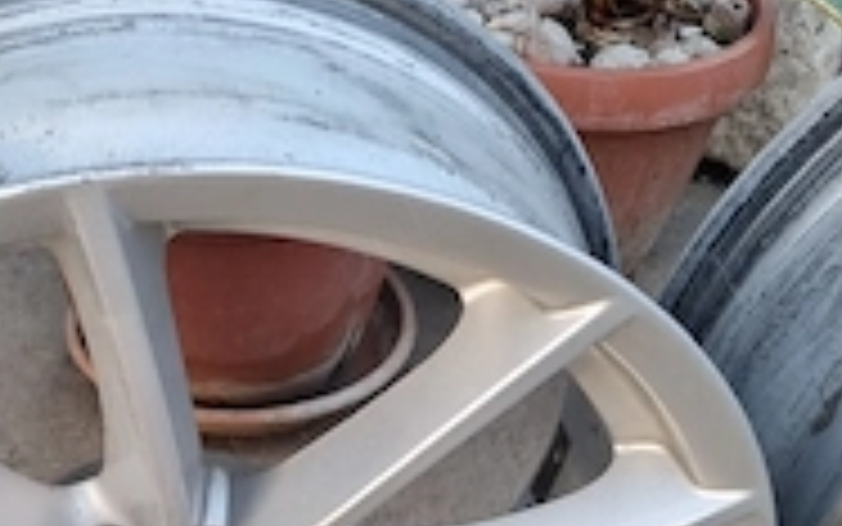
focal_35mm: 59
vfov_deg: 20.9
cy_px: 584
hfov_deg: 33.9
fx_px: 1354
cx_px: 216
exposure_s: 1/100
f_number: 1.8
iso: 80
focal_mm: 5.4
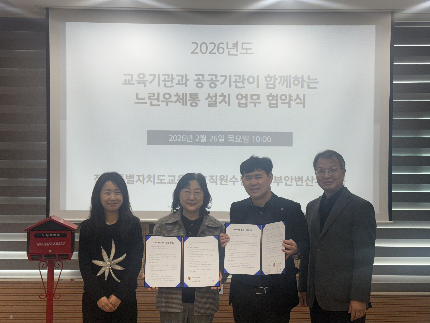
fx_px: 596
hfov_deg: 39.7
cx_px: 215
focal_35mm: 48
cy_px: 162
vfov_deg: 30.3
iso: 64
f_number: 1.78
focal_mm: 6.76
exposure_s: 1/186
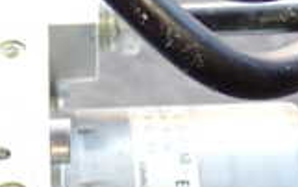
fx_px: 1415
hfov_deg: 11.9
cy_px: 350
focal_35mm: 174
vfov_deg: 7.3
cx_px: 4
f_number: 2.9
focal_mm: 7.84
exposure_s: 1/40
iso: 500
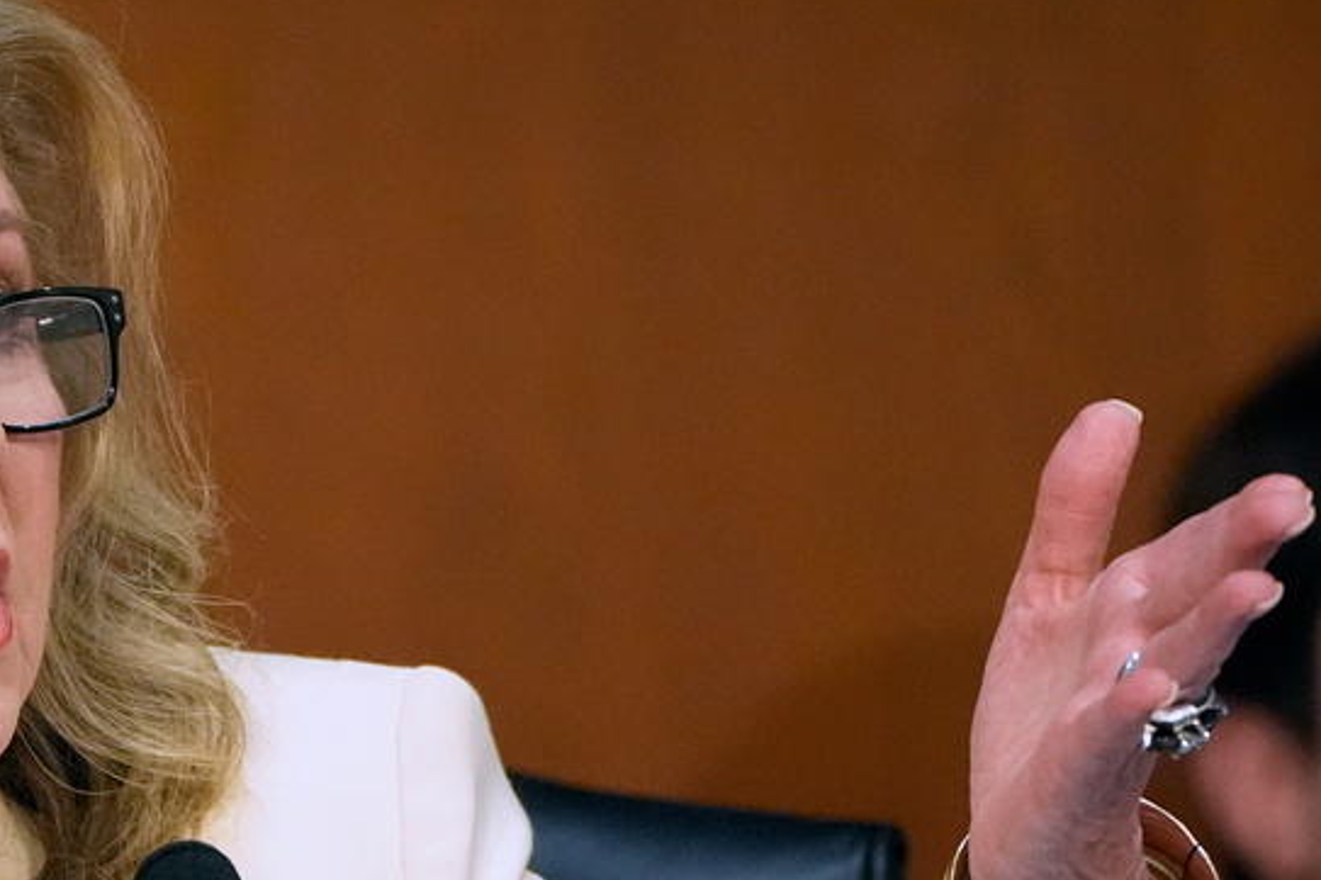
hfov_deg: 1.8
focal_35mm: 1132
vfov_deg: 1.2
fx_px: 41535
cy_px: 602
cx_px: 231
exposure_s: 1/320
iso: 6400
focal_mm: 400
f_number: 5.6
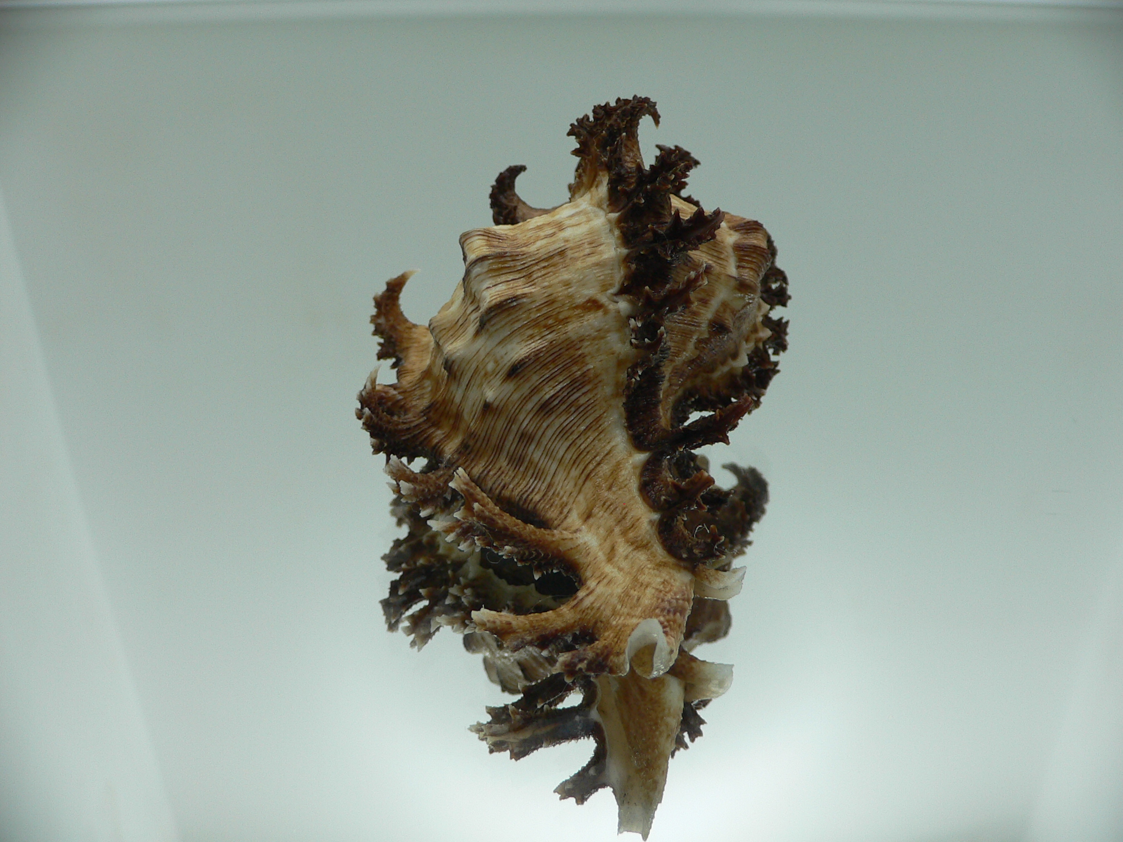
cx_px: 562
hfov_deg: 52.6
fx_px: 1135
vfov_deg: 40.7
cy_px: 421
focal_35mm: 35
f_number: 2.8
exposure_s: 1/80
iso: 80
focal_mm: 4.6
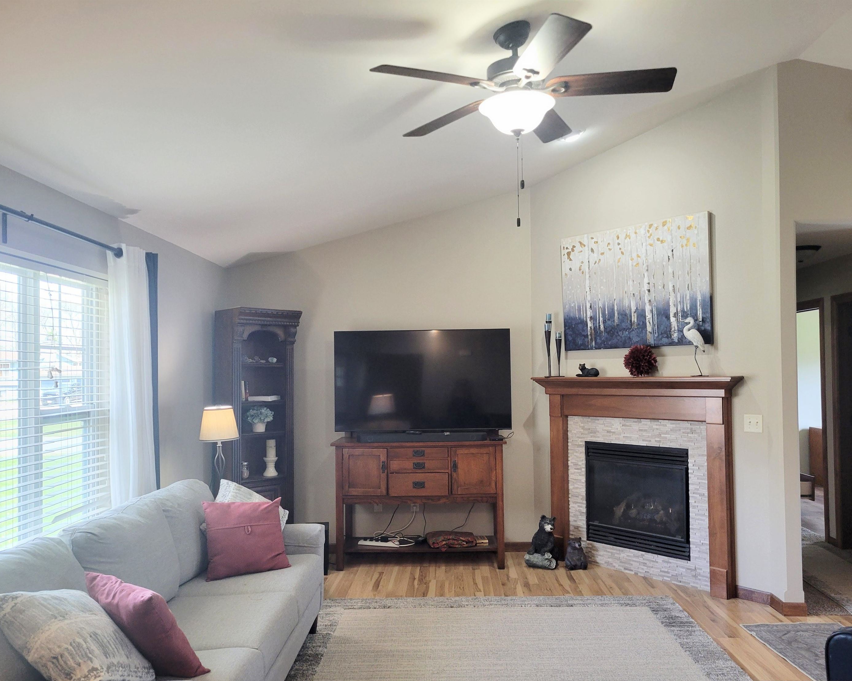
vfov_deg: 51.5
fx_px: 706
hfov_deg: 62.2
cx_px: 436
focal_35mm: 28
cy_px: 352
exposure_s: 1/120
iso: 200
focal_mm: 5.4
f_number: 1.8
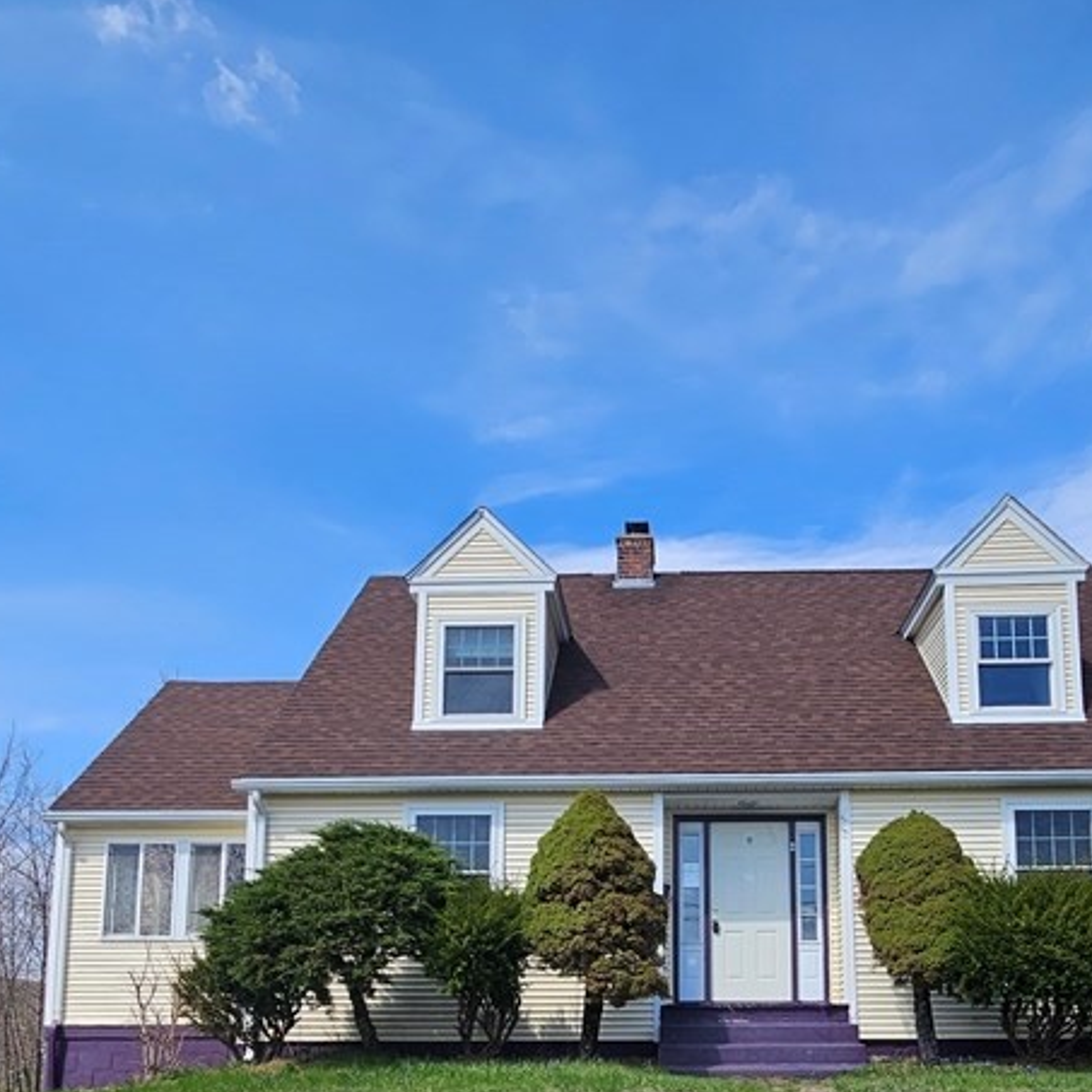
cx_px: 661
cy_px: 911
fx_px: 928
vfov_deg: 55.5
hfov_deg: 60.4
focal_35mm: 26
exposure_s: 1/1946
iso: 50
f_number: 2.2
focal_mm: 2.2
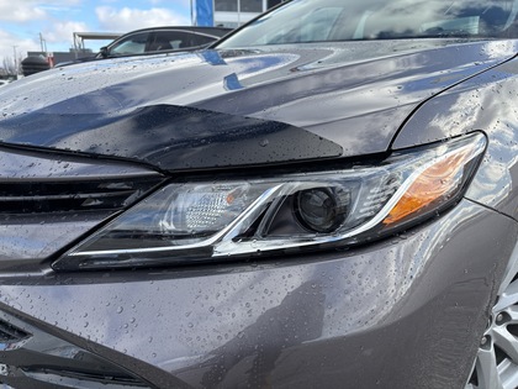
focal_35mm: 26
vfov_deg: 53.1
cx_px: 259
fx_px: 389
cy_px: 194
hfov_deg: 67.3
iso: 50
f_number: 1.6
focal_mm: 5.96
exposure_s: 1/1139
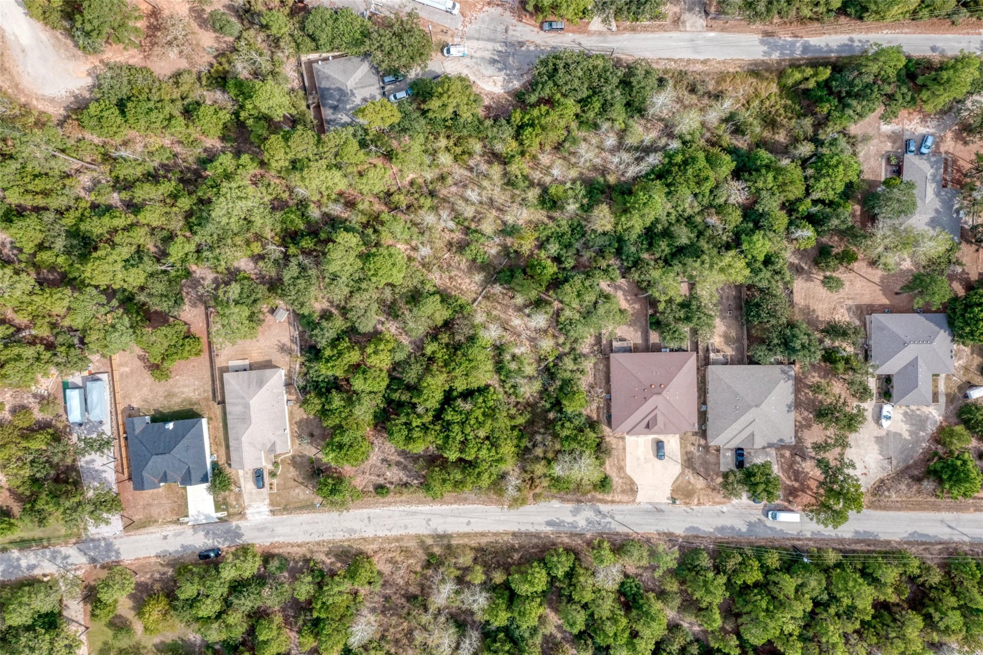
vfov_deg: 46.4
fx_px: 764
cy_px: 328
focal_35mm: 28
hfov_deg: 65.5
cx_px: 492
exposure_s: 1/320
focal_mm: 10.3
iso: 400
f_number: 6.3
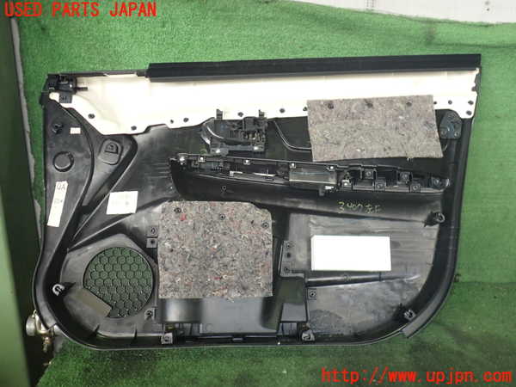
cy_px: 194
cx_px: 258
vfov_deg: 46.8
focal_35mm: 30
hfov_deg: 60.0
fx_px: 447
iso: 200
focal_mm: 5.4
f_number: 2.3
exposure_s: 1/50
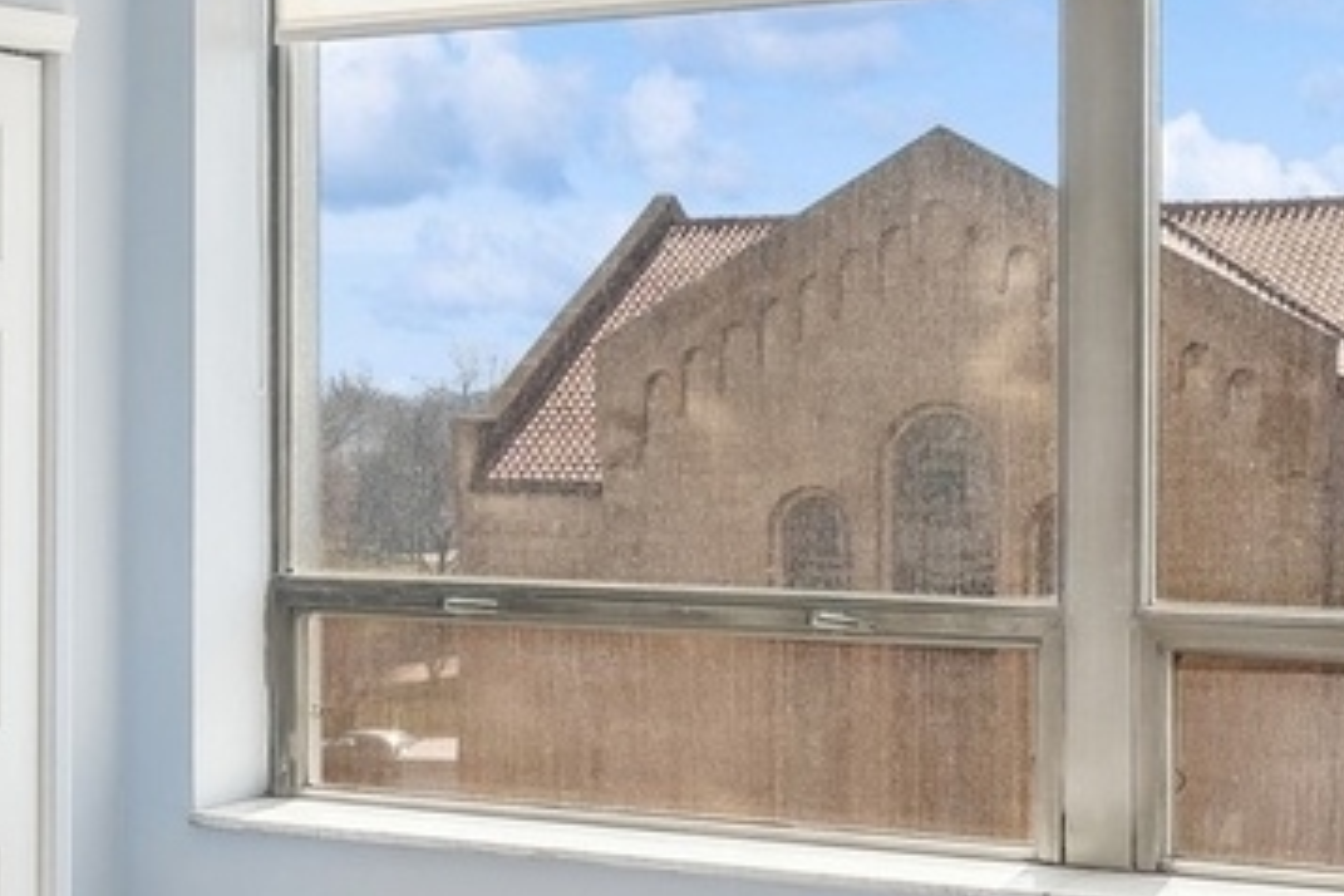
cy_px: 655
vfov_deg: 17.6
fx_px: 2874
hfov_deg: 25.8
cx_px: 230
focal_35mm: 77
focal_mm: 17
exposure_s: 1/200
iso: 500
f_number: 8
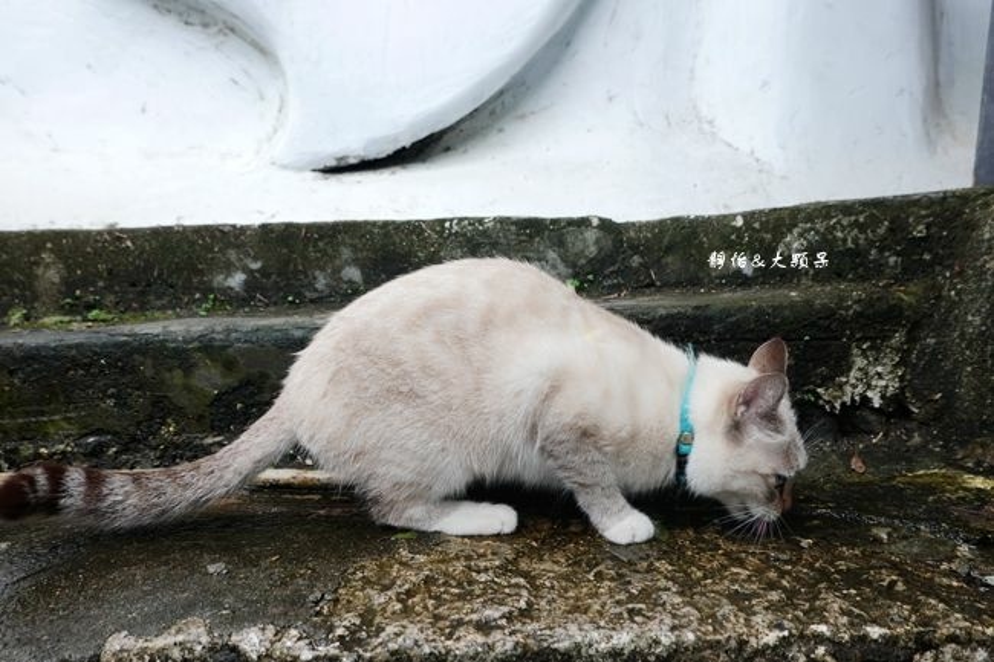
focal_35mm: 24
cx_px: 497
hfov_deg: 73.8
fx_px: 662
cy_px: 331
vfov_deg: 53.1
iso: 125
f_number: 2.8
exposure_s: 1/50
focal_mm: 9
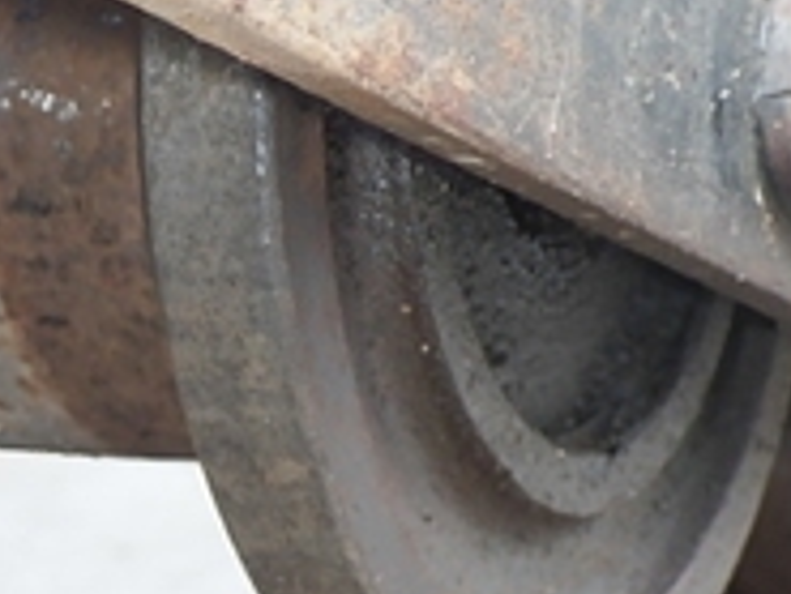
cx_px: 9
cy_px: 415
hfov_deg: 17.6
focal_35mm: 109
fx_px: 2492
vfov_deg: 13.6
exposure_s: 1/160
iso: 250
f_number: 4.2
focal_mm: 7.5
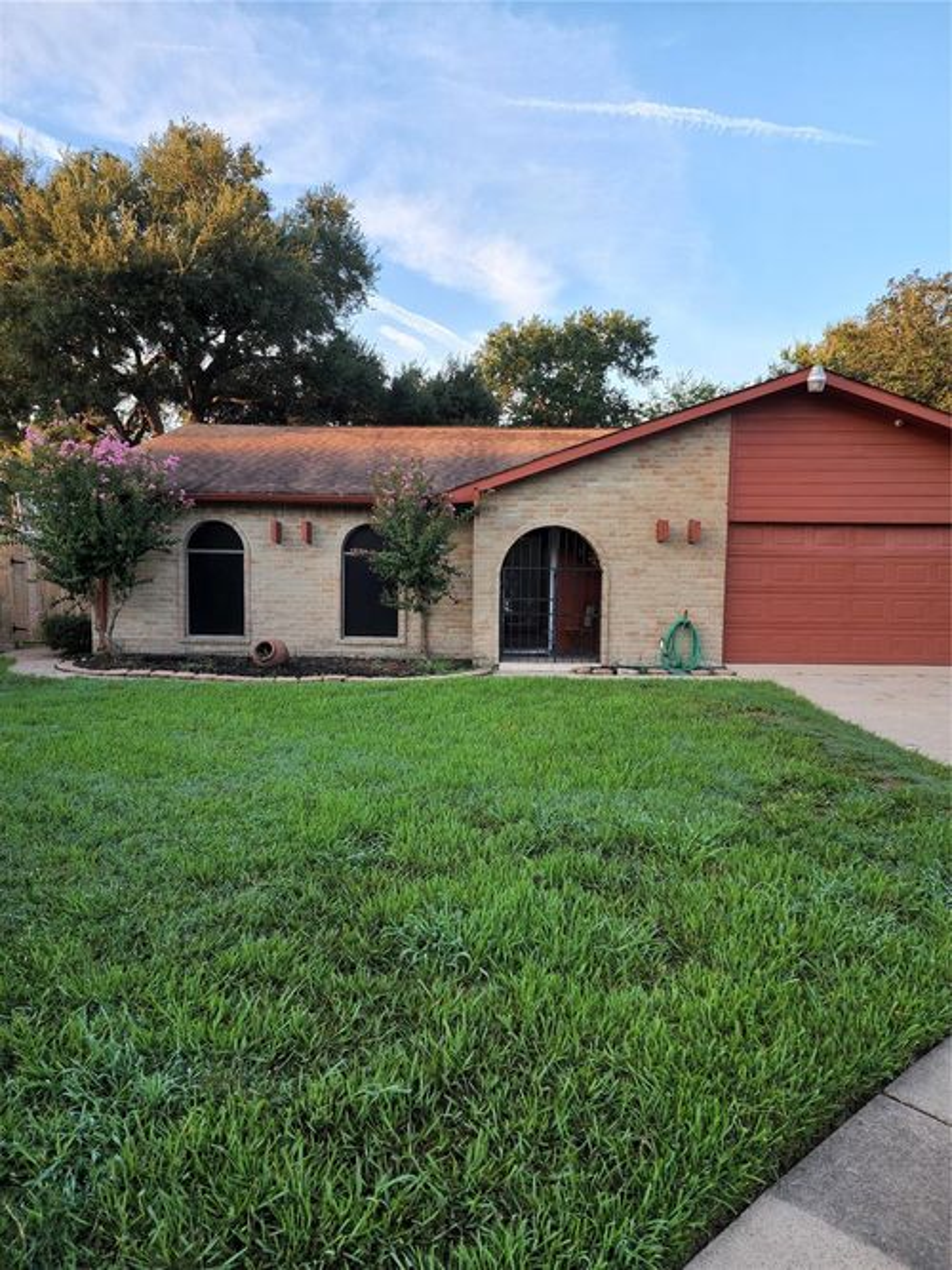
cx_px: 476
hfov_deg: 58.9
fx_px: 844
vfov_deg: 73.9
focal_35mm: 23
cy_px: 635
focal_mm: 6.4
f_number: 1.8
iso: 32
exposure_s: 1/180
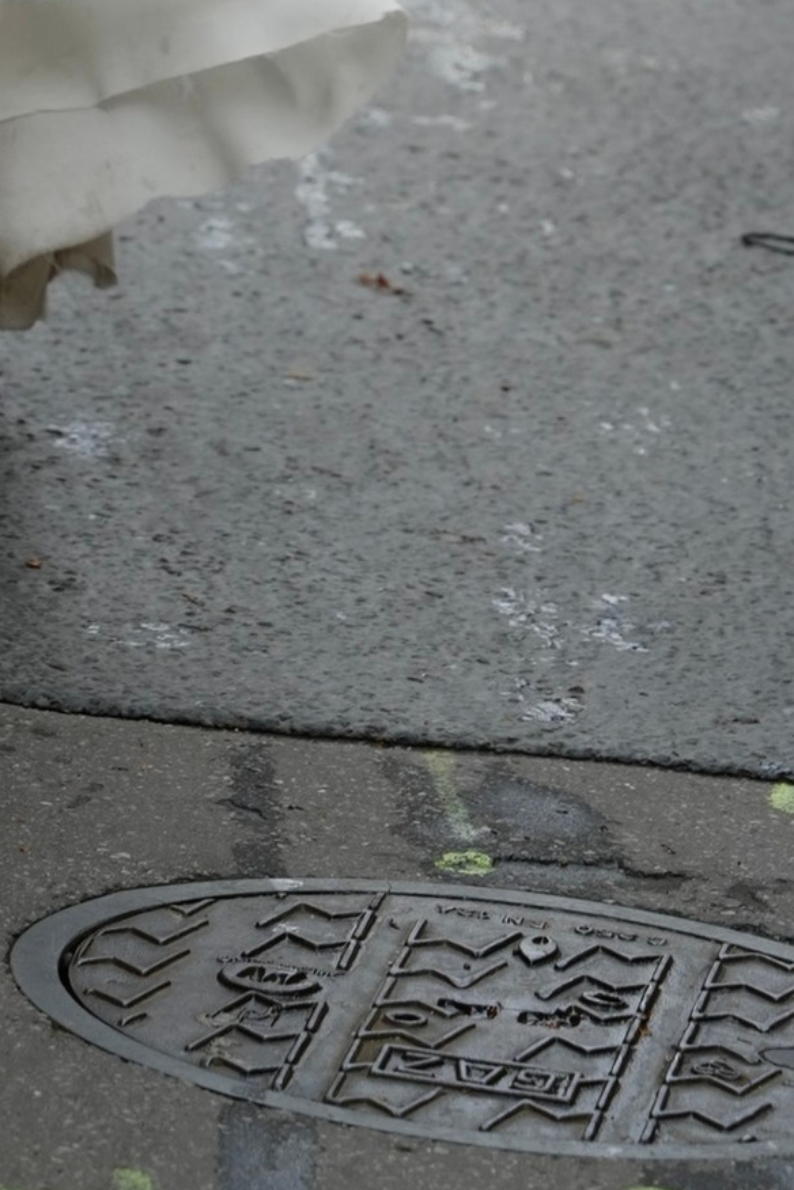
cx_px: 30
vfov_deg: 5.5
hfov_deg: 3.8
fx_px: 12041
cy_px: -1152
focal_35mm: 364
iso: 200
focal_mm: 83
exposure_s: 1/320
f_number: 5
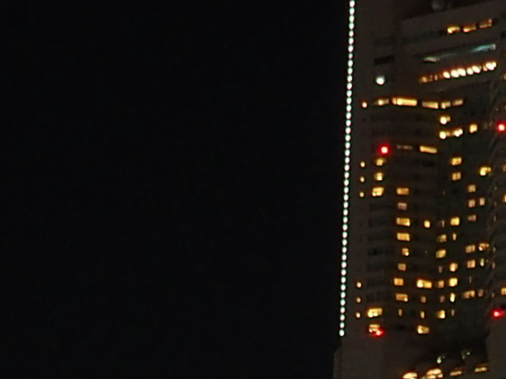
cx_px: 747
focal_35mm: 226
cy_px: 862
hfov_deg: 8.6
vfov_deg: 6.3
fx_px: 3302
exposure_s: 1/1.3
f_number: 3.5
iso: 200
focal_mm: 6.7
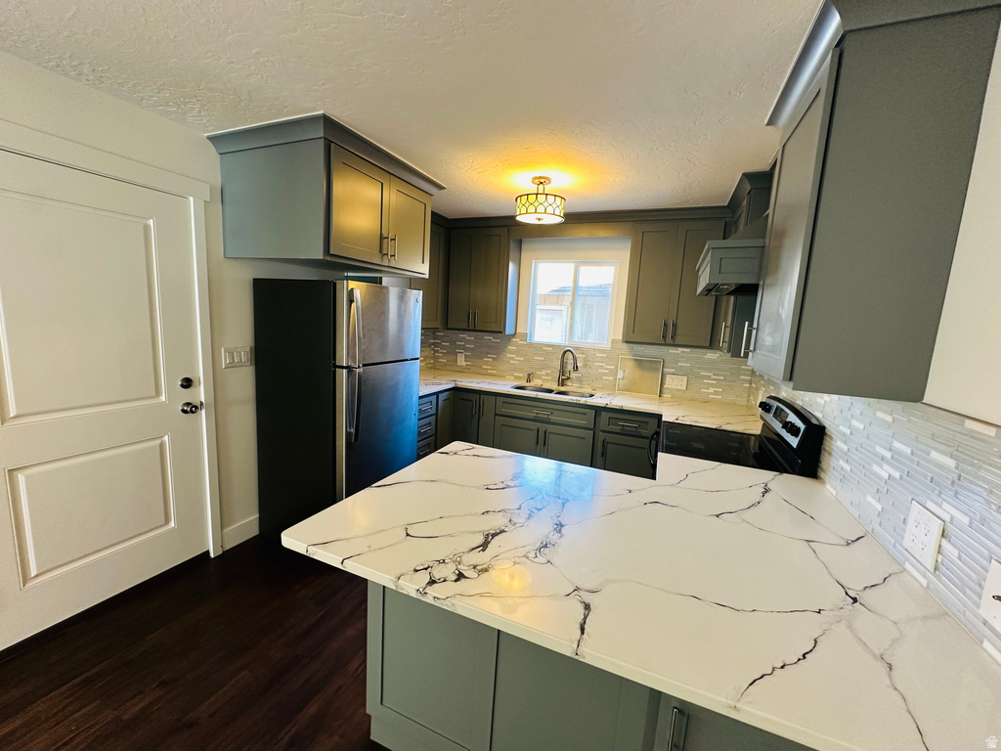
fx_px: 405
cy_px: 376
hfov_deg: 102.1
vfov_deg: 85.7
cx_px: 500
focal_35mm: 14
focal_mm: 2.22
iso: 200
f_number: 2.2
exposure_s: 1/60
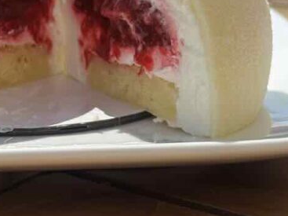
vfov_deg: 11.0
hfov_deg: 14.6
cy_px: 30
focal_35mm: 134
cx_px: 28
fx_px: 1114
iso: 100
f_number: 1.78
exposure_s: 1/7092
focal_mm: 6.86
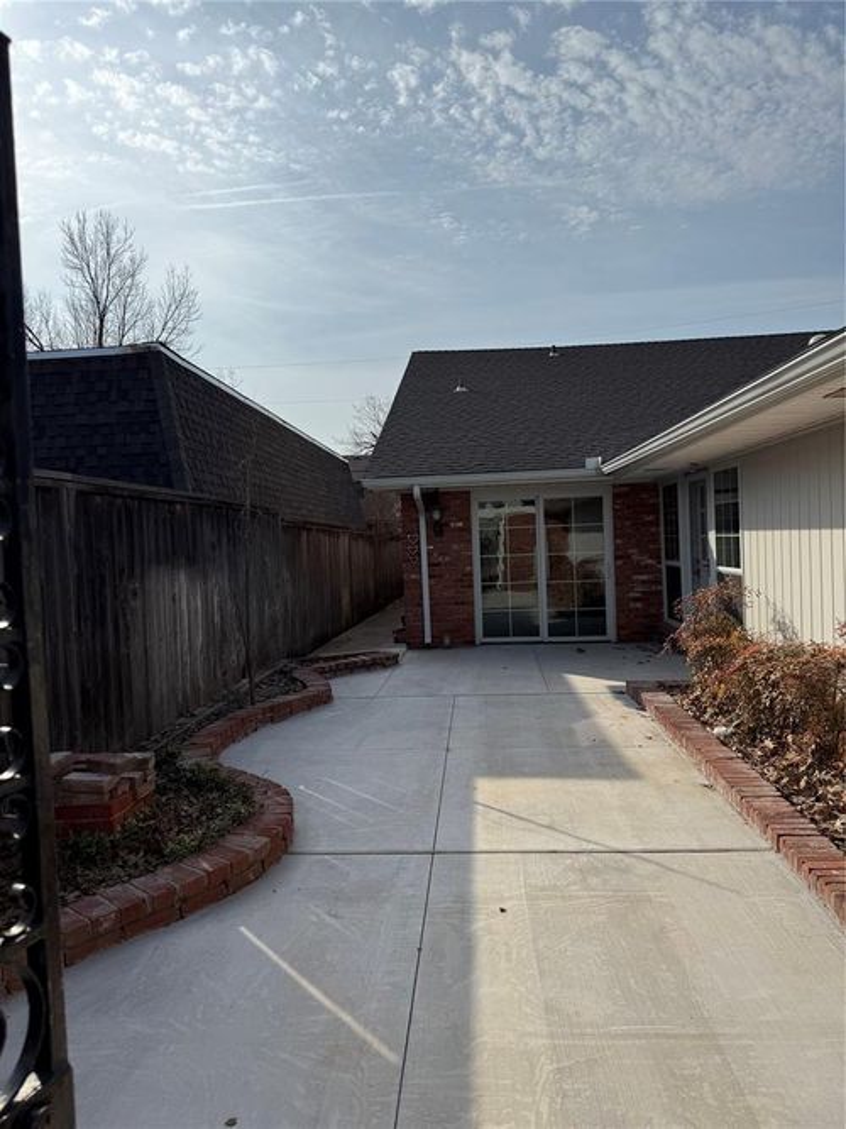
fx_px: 782
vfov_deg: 71.6
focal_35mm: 24
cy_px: 564
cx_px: 423
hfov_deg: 56.8
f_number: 1.78
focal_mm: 6.76
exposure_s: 1/10309
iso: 80
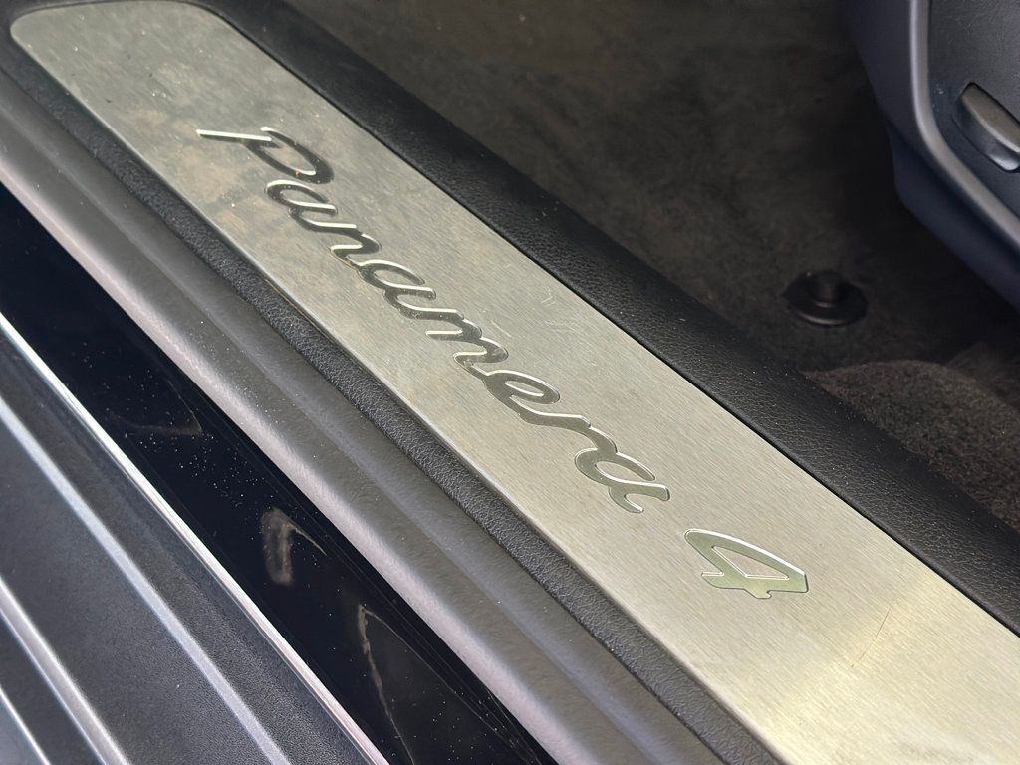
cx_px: 510
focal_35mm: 48
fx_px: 1414
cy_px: 382
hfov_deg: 39.7
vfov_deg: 30.3
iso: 320
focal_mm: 6.86
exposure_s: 1/40
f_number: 1.78
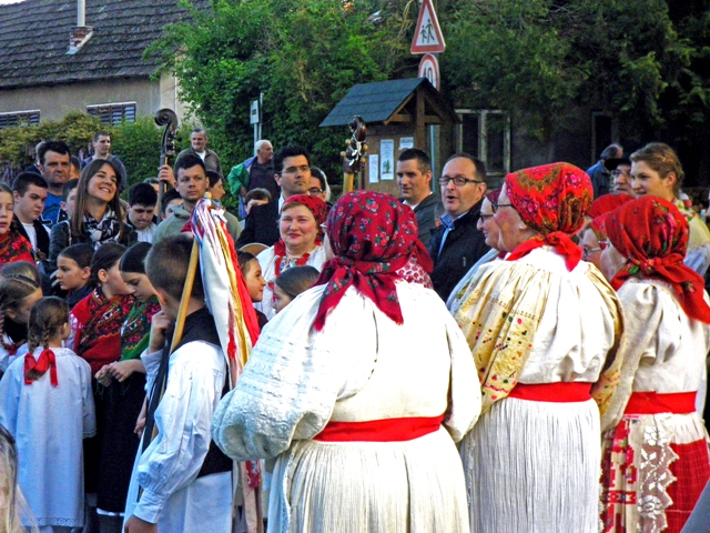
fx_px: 2256
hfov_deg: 17.9
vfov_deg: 13.5
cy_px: 266
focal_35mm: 110
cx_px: 355
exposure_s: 1/125
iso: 640
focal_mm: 19.6
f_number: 5.8
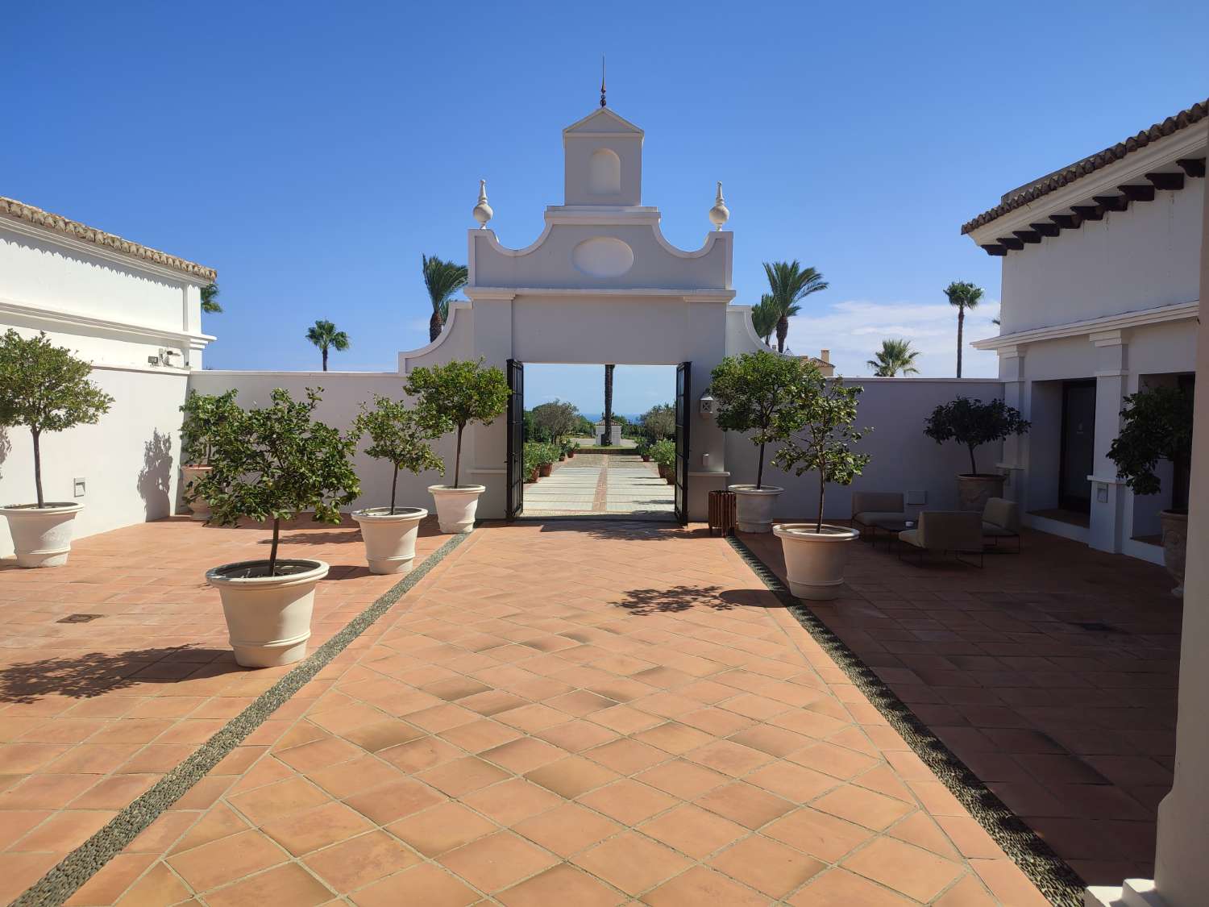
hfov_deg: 71.6
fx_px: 838
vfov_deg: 56.8
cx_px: 604
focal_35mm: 24
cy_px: 454
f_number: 1.89
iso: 50
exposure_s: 1/916
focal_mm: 5.89
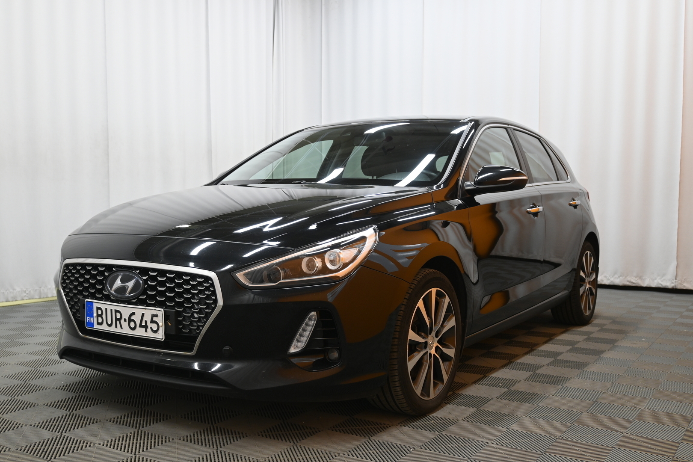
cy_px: 231
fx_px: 707
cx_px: 346
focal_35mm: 37
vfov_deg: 36.2
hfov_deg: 52.2
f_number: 4.2
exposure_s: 1/40
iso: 400
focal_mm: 24.5
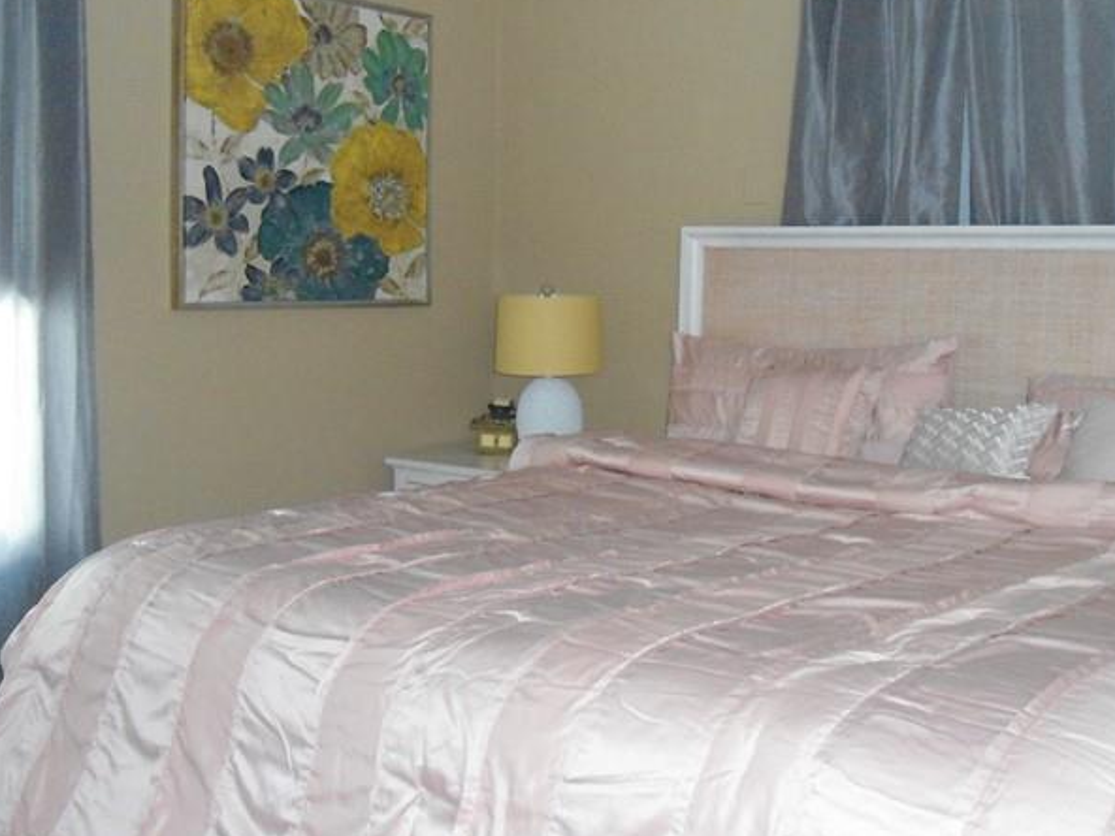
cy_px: 439
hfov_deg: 41.8
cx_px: 684
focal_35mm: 45
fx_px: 1449
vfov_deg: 32.2
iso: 400
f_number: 2.8
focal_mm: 4.7
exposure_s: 1/30
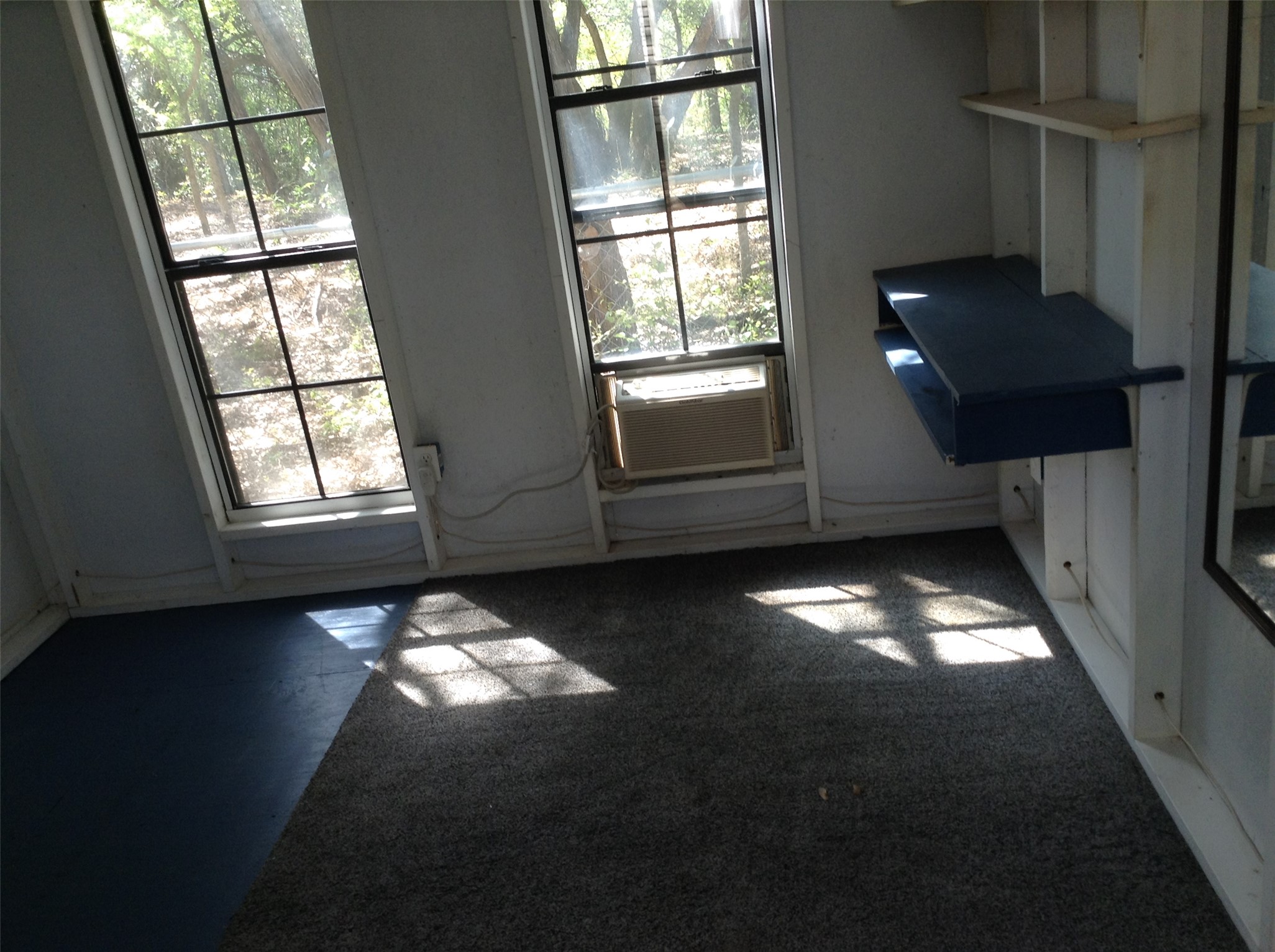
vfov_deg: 42.8
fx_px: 1213
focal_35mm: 33
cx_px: 638
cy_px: 476
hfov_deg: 55.4
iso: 32
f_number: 2.4
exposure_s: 1/60
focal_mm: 3.3
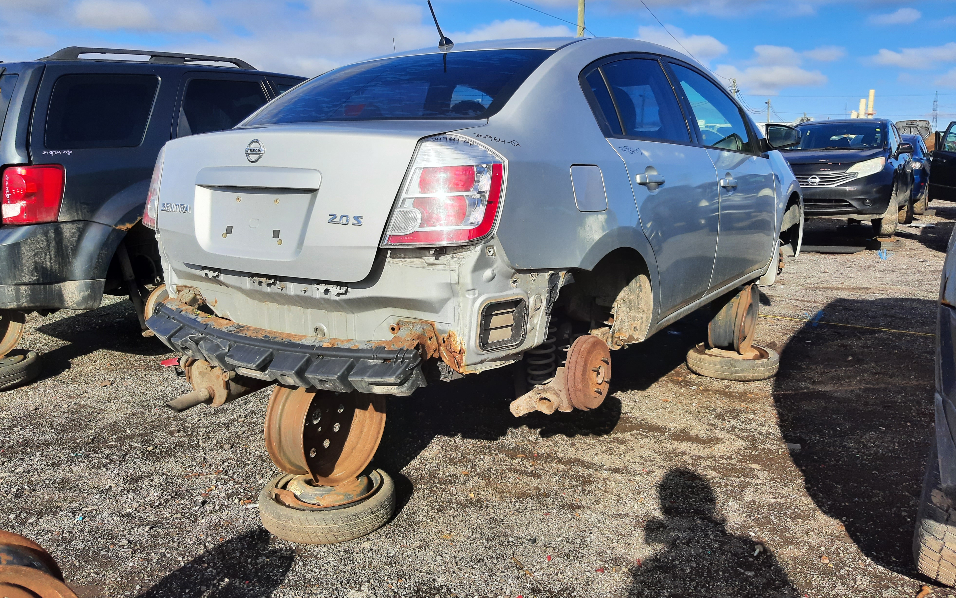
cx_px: 475
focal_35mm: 28
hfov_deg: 66.5
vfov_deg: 44.4
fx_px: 730
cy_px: 256
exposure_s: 1/1736
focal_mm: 3.92
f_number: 1.7
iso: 40
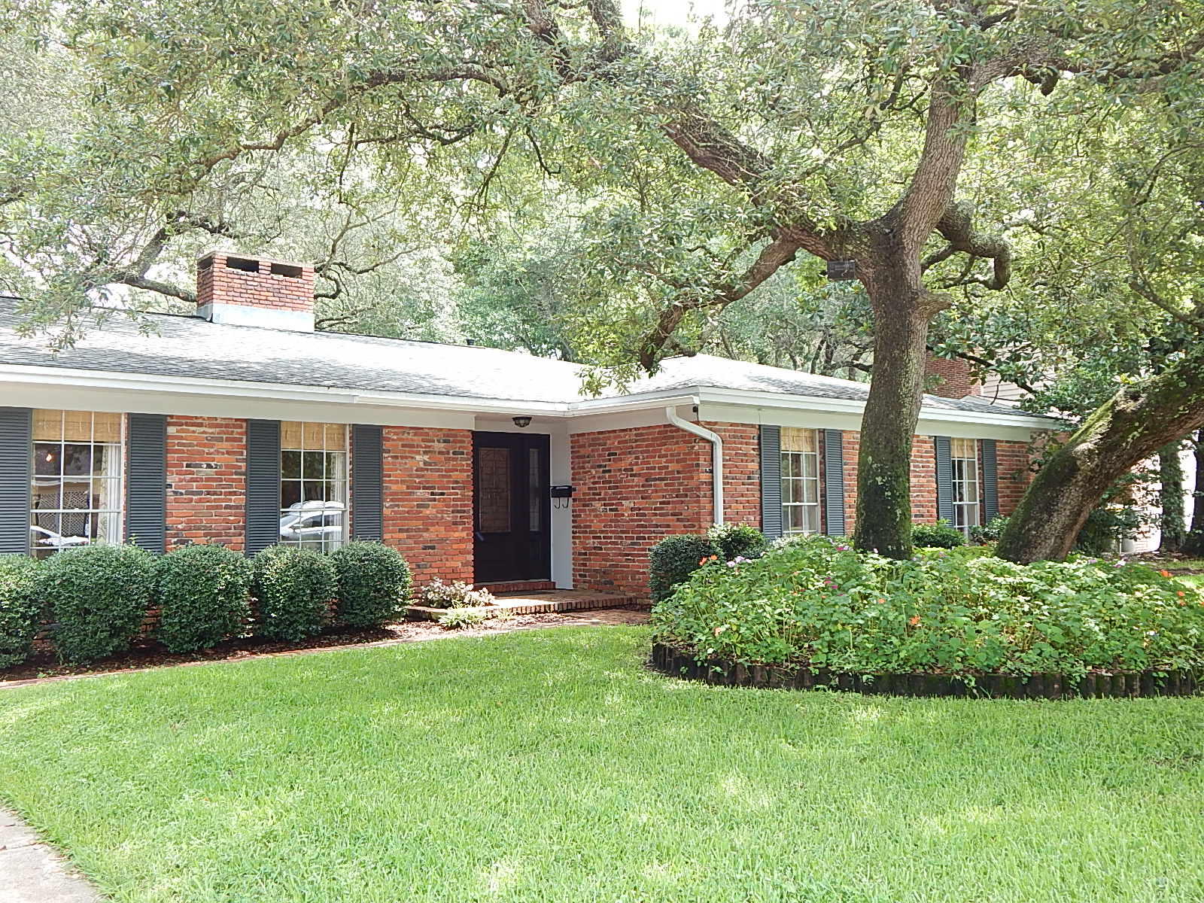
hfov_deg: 58.4
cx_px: 602
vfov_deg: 45.4
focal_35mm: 31
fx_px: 1078
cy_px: 452
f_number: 3.2
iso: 125
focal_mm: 5.6
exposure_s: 1/100
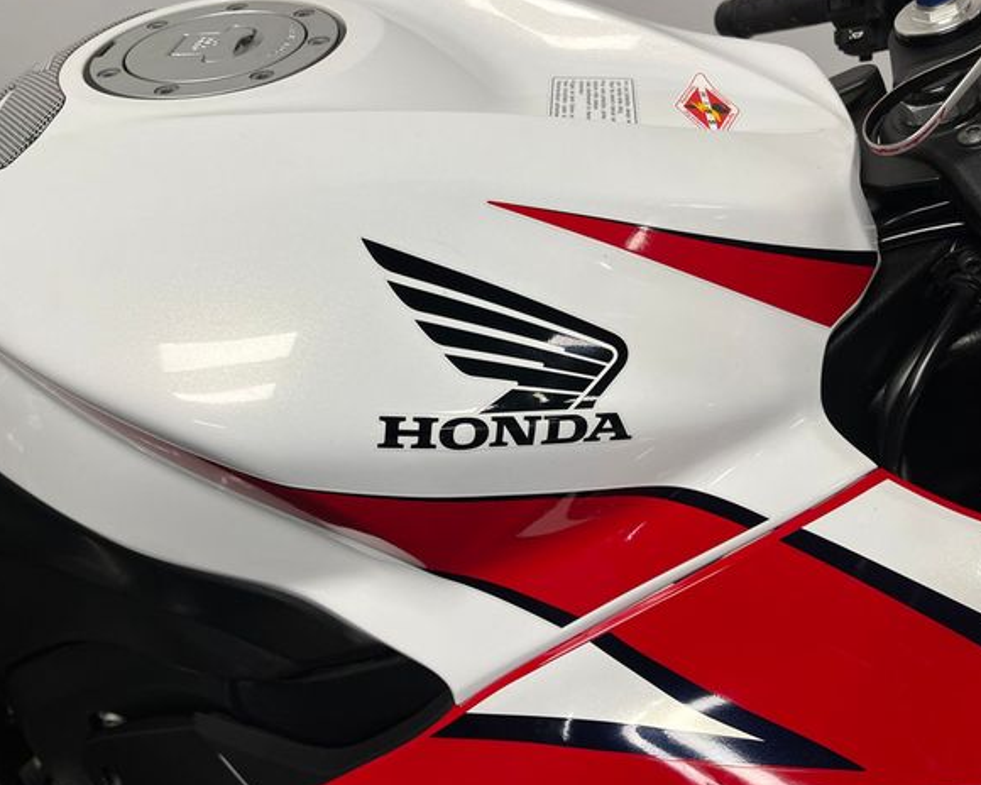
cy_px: 386
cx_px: 479
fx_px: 813
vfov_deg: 51.5
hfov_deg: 62.2
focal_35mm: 28
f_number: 1.6
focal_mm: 5.1
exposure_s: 1/100
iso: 64
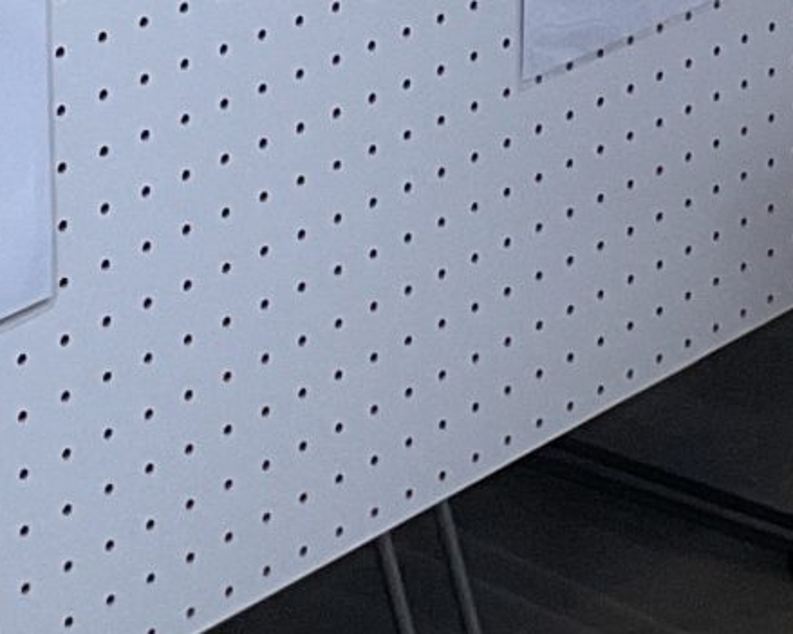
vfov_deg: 8.9
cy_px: -607
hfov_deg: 11.7
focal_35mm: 165
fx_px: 3872
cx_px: 551
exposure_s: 1/60
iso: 64
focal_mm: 3
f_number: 1.8
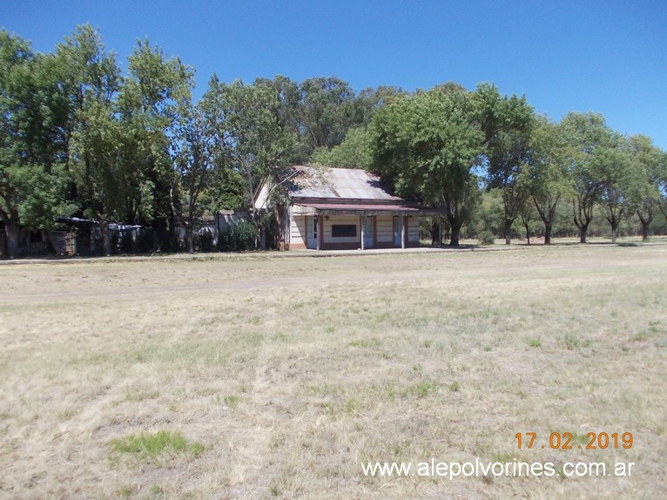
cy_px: 250
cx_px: 334
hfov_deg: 63.5
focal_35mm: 28
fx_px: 539
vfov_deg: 49.7
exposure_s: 1/320
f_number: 5.4
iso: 80
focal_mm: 4
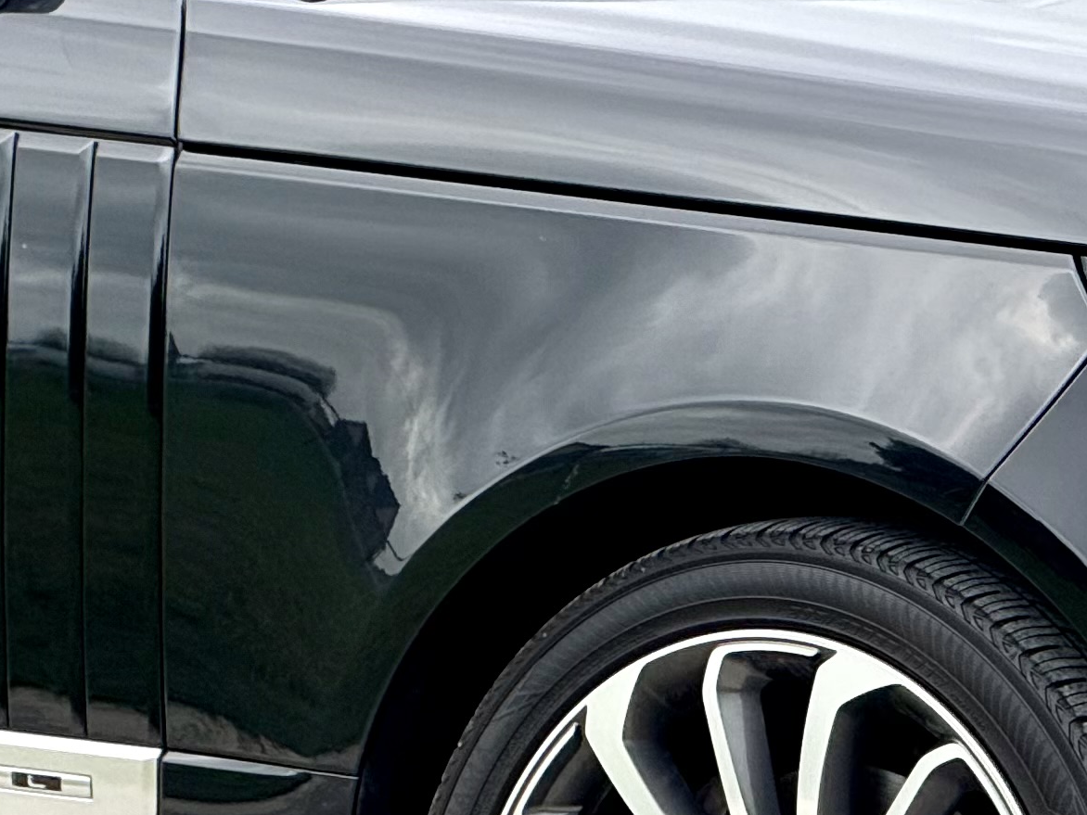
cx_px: 1118
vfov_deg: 3.6
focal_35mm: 413
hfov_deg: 4.8
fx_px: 12969
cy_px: 331
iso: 64
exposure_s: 1/331
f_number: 2.8
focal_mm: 15.66
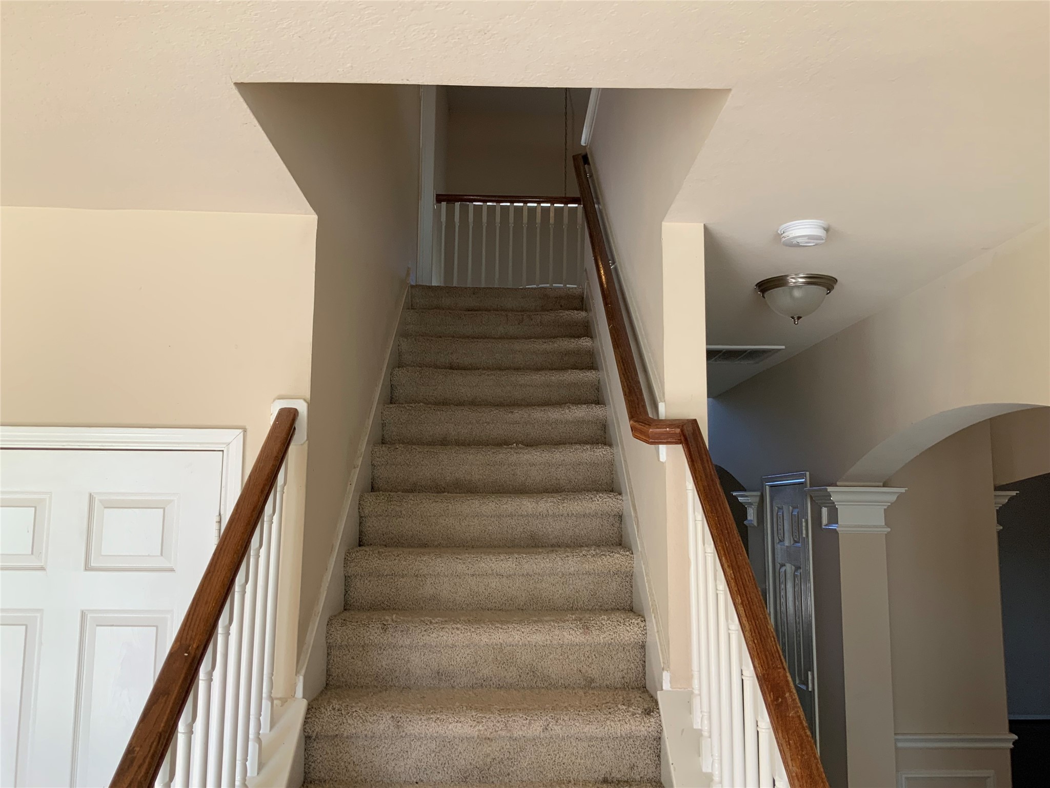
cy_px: 394
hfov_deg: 61.7
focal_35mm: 29
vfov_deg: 48.2
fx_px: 880
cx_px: 525
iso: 32
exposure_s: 1/120
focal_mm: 3
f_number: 1.8
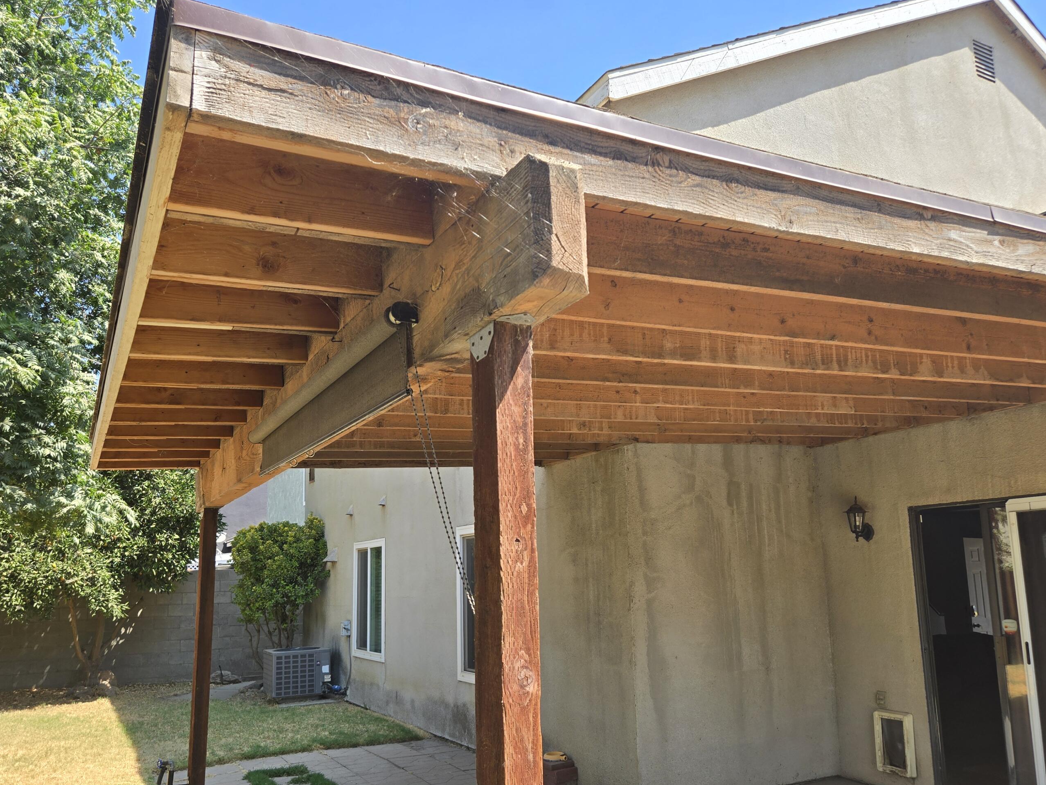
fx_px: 816
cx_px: 522
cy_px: 457
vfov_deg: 51.1
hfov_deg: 65.3
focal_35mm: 27
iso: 25
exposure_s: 1/577
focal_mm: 5.4
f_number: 1.8
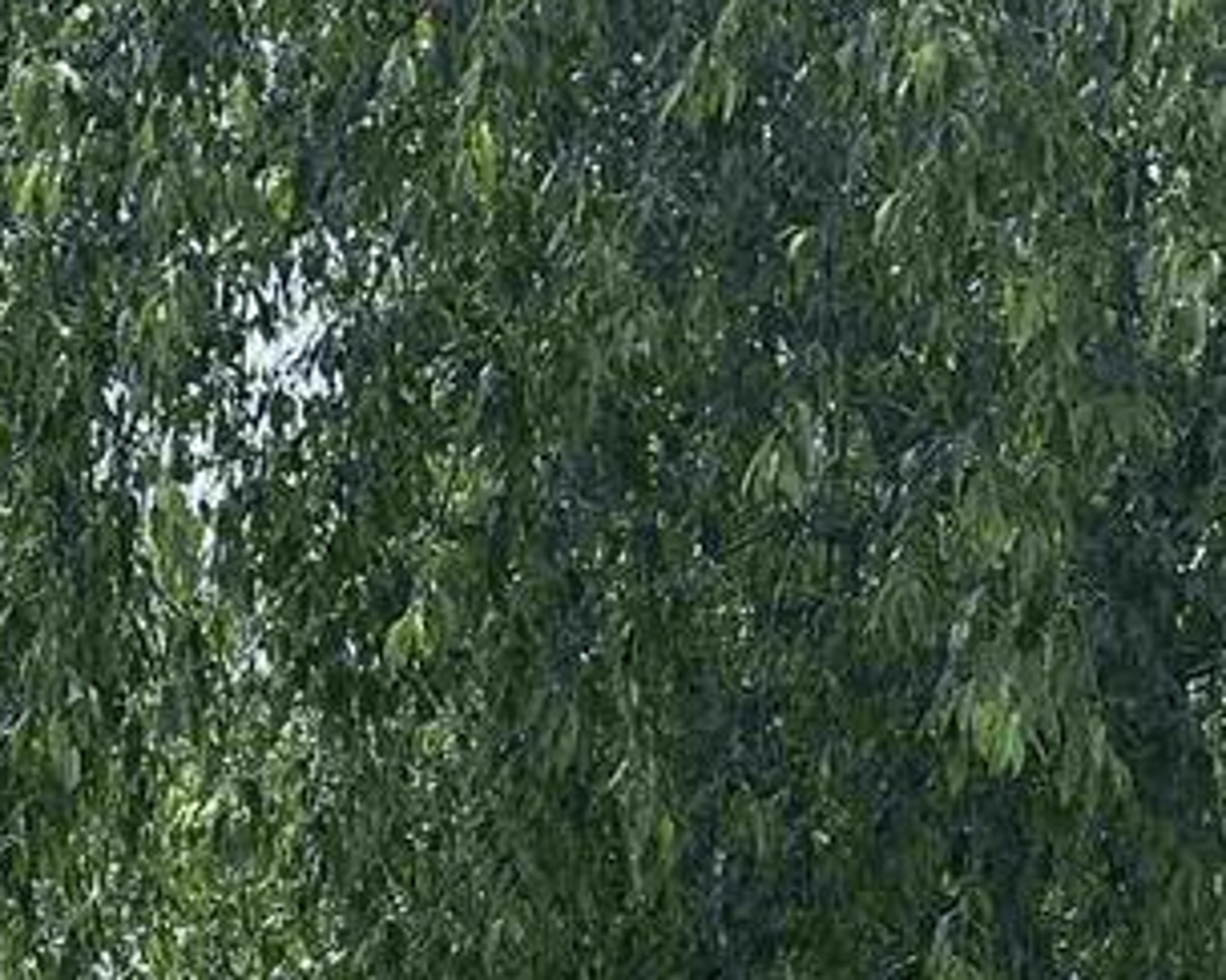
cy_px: 1875
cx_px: -246
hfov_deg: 16.6
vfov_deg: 12.4
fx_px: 4026
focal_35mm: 111
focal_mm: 6.86
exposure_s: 1/1721
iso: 80
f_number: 1.78
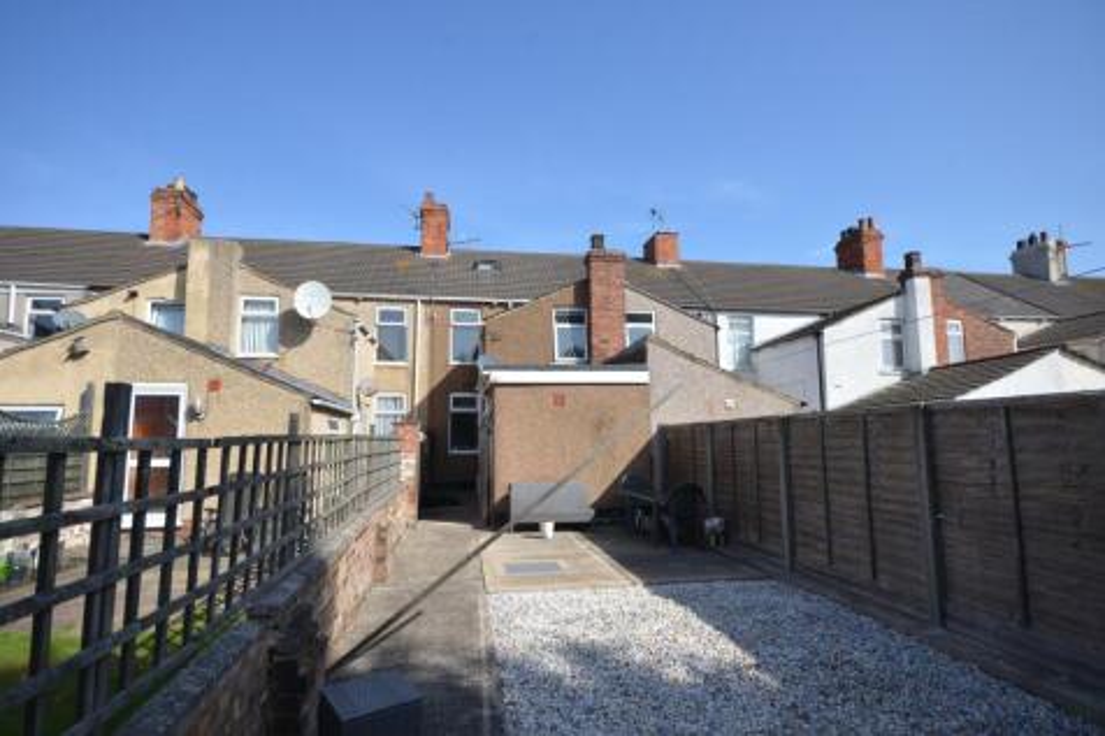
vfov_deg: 67.3
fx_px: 552
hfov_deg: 90.0
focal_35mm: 18
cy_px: 368
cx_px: 552
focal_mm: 12
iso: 140
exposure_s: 1/250
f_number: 8
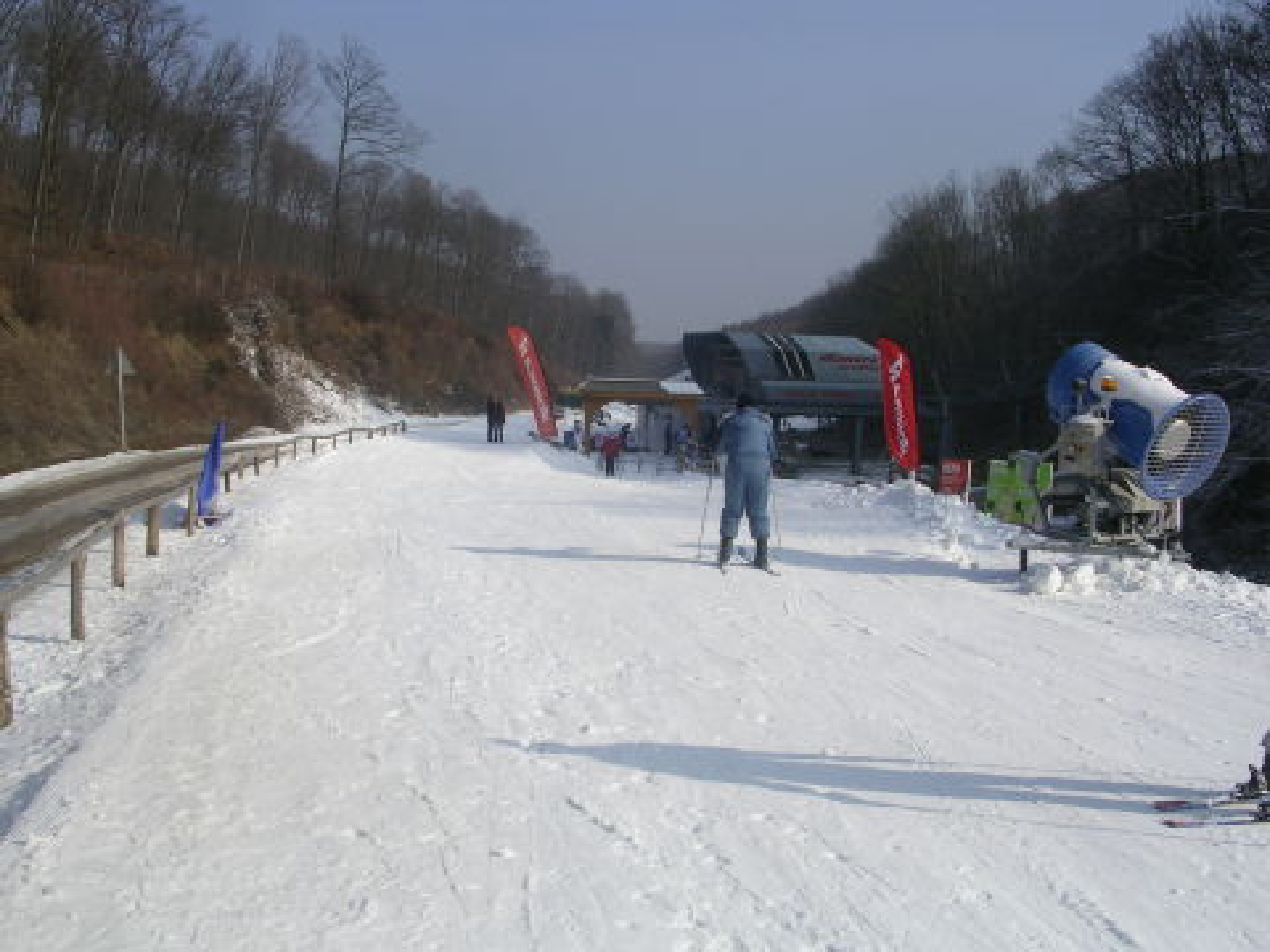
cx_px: 635
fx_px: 1394
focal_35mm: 38
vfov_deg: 37.7
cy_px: 476
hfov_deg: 49.0
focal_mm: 5.8
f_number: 5.6
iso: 50
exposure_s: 1/453
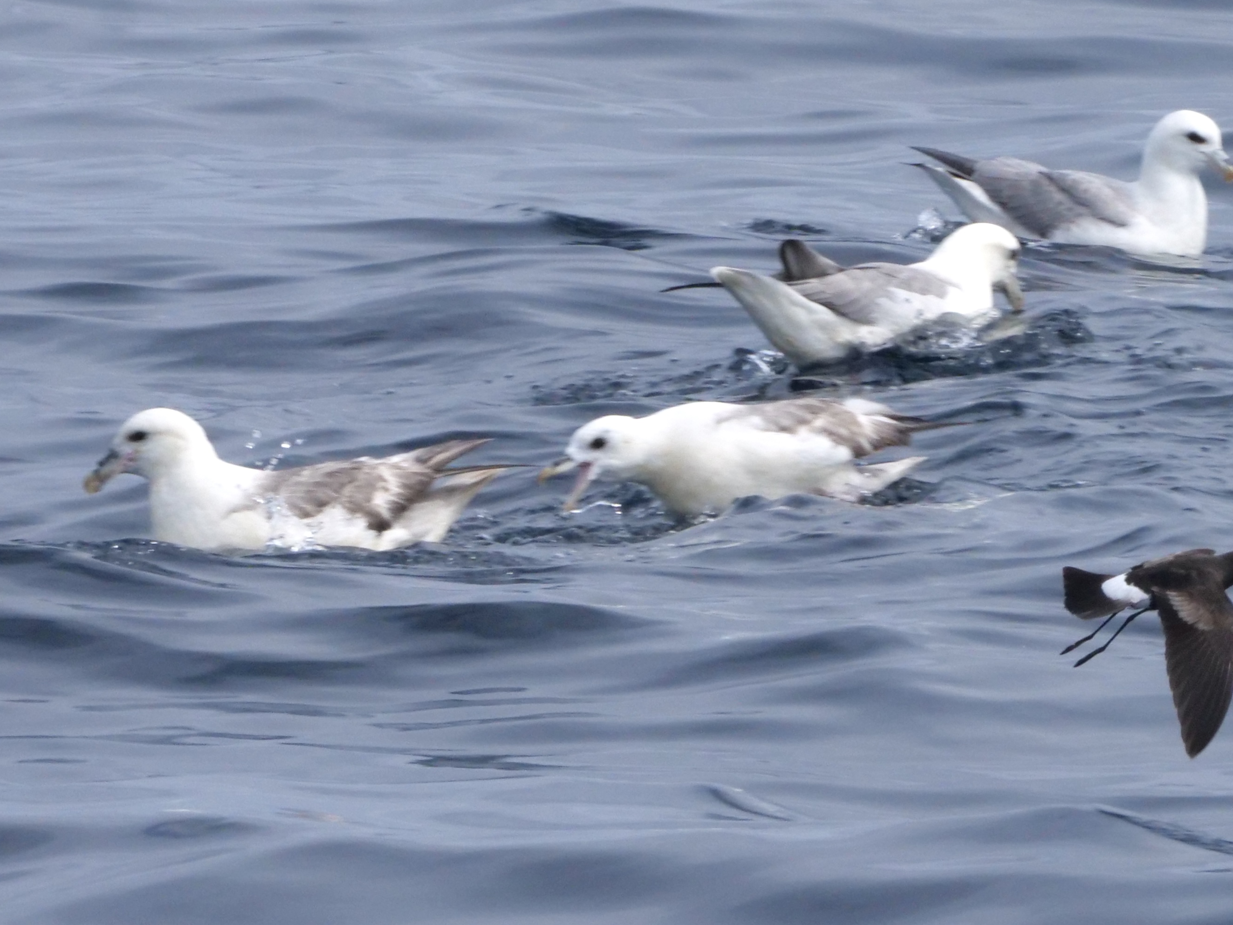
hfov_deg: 4.7
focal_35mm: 420
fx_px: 14961
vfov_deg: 3.5
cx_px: 699
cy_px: 470
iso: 1600
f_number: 20
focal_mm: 173
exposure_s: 1/640
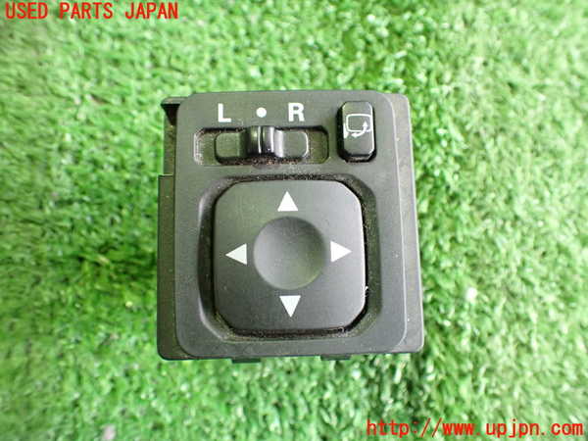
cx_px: 294
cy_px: 220
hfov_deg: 60.0
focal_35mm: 30
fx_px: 510
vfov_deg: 46.8
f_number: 2.3
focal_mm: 5.4
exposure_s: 1/40
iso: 800
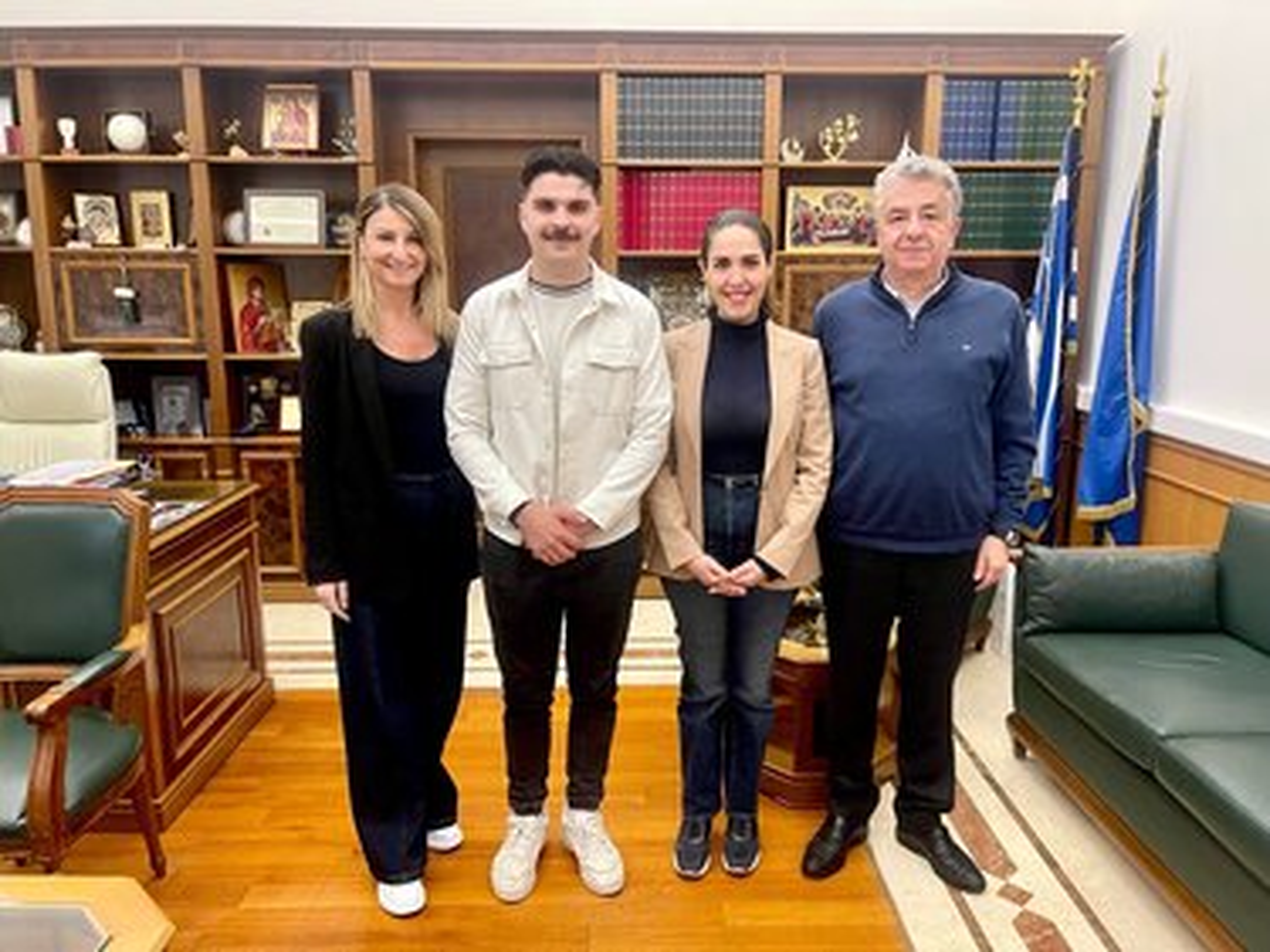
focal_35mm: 25
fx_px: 917
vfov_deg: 54.9
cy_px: 476
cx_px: 635
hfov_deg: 69.4
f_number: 1.6
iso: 400
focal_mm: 5.1
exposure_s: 1/60
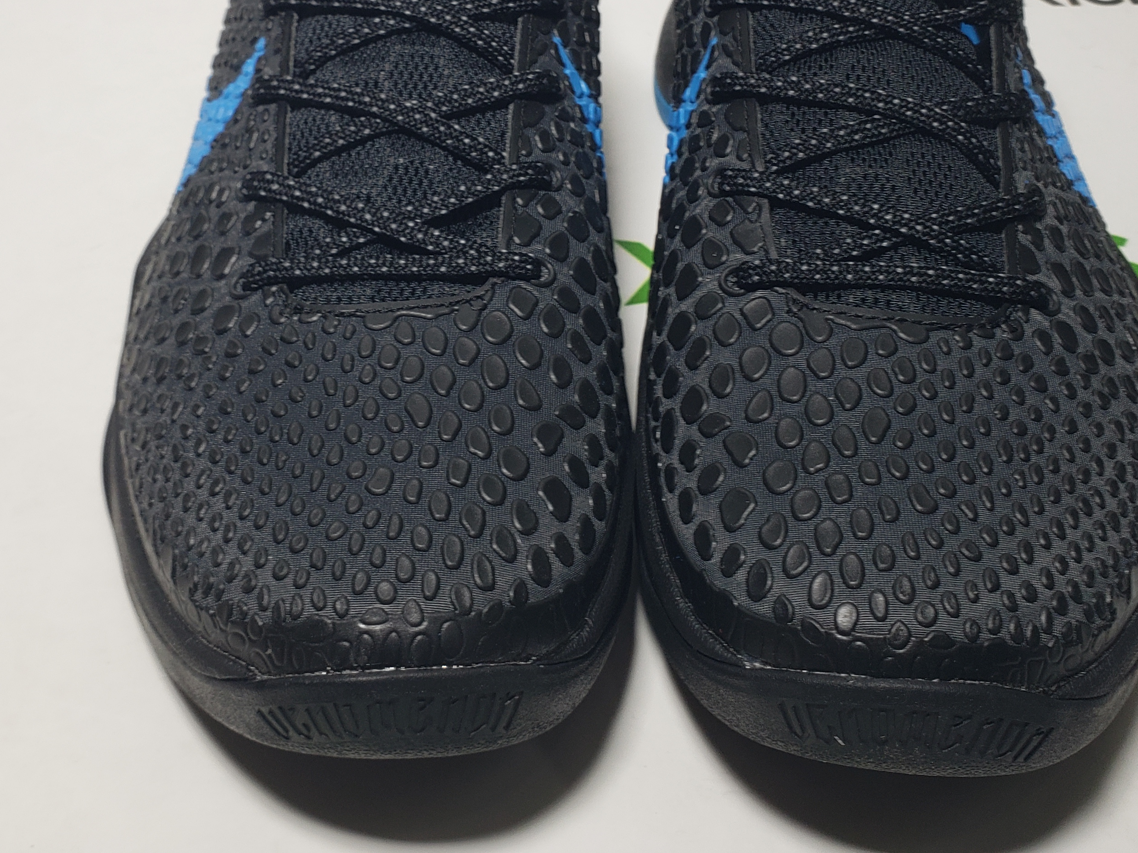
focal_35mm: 42
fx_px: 1381
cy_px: 214
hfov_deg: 44.7
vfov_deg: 33.7
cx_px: 486
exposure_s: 1/175
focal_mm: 4.3
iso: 50
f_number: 2.4
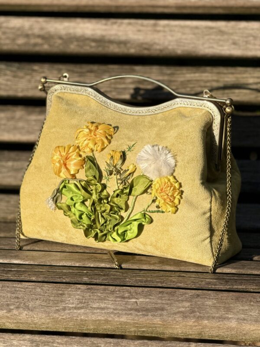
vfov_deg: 16.4
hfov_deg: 12.3
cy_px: 174
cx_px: 130
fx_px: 1202
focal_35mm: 120
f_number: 2.8
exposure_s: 1/707
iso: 50
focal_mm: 15.66
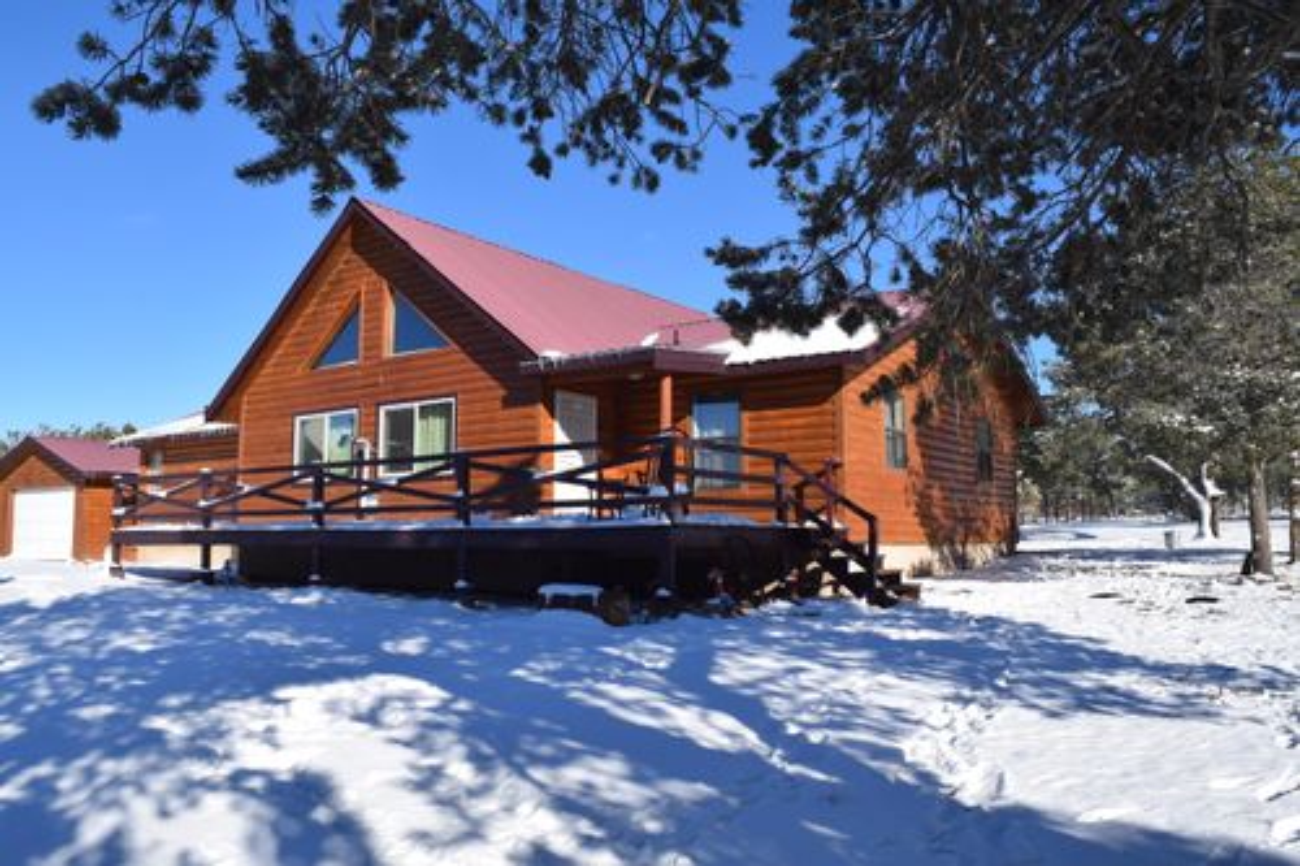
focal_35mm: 27
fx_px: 975
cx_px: 650
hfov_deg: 67.4
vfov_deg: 47.9
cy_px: 433
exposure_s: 1/400
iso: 200
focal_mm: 18
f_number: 10
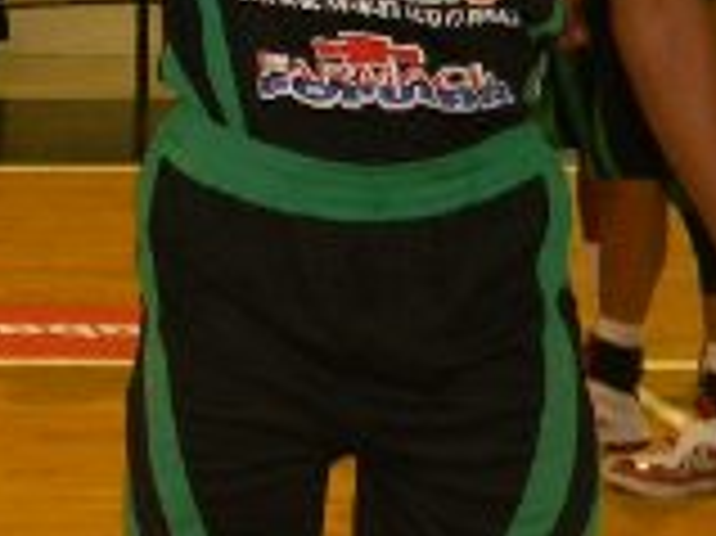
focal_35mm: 145
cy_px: 36
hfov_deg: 12.6
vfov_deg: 10.2
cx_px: -527
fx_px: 2997
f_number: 3.7
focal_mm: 6.4
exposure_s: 1/30
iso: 200
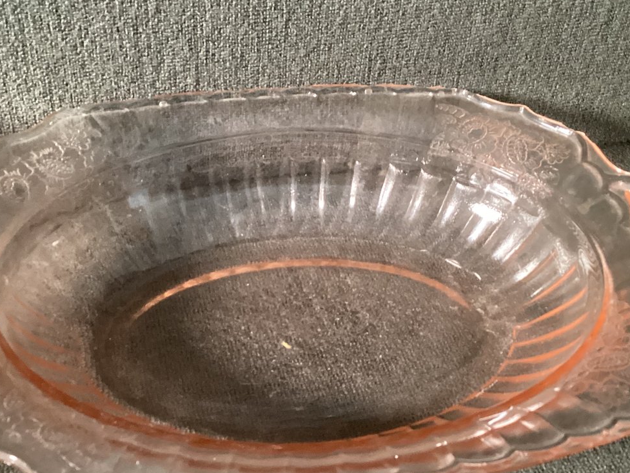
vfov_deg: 30.2
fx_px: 874
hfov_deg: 39.6
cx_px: 294
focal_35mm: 48
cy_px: 275
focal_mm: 3.3
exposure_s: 1/30
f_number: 2.4
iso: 800
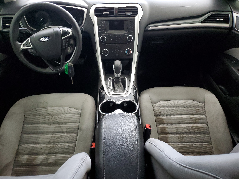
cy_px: 90
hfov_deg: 67.3
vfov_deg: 53.1
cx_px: 120
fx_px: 180
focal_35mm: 26
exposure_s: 1/40
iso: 314
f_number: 1.5
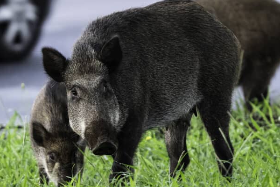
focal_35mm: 623
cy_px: 76
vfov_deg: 2.2
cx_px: 103
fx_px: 4845
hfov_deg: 3.3
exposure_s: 1/100
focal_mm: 365
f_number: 6.3
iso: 4000
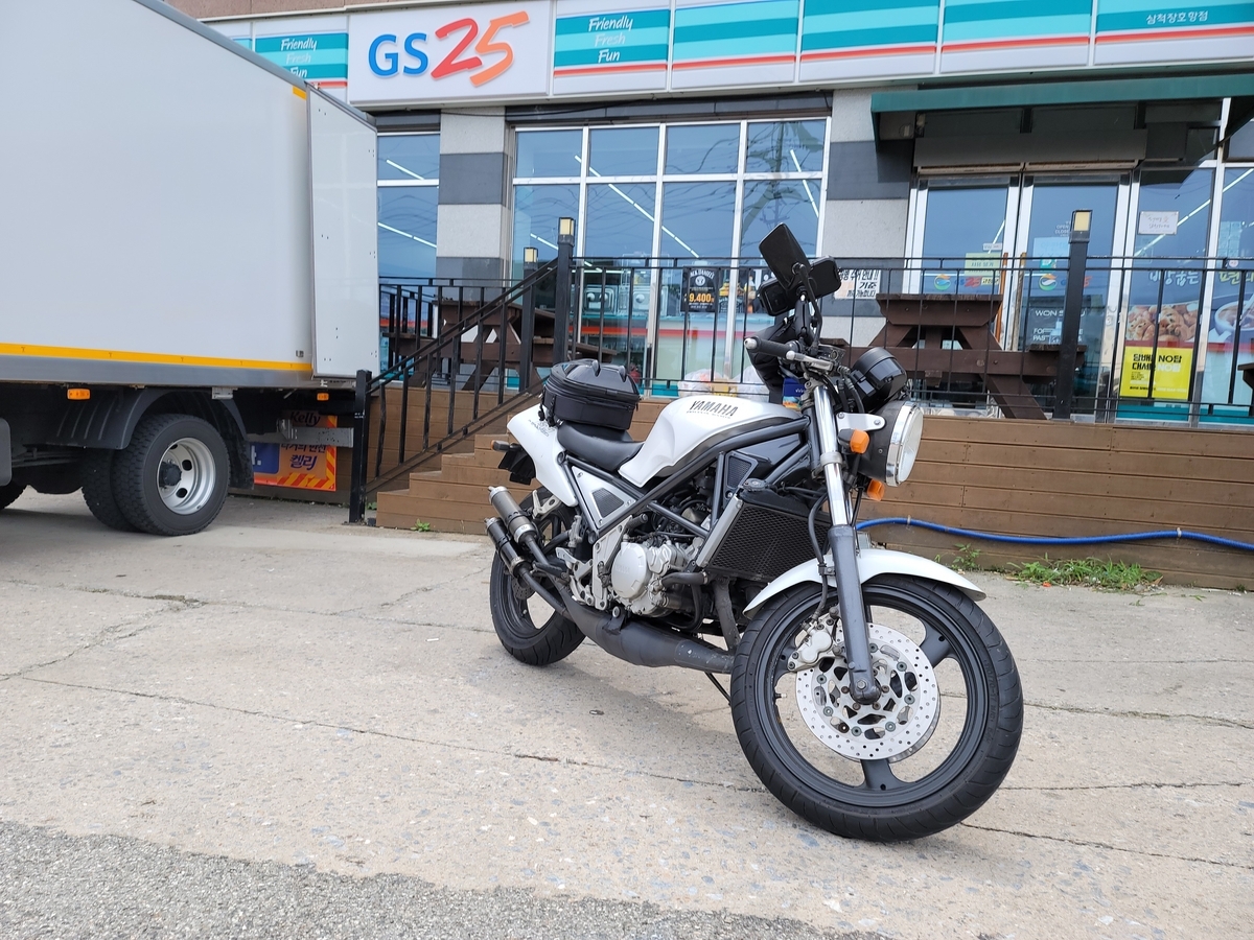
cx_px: 627
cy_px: 470
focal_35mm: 25
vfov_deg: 54.9
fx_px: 906
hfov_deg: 69.4
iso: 20
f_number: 1.8
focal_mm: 7
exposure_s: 1/396
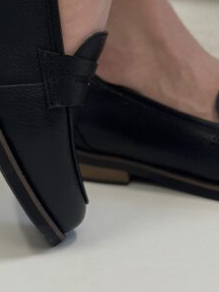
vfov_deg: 14.9
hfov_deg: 11.4
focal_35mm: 129
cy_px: -23
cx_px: 165
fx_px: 1090
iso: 125
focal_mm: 6.86
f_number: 1.78
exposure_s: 1/100
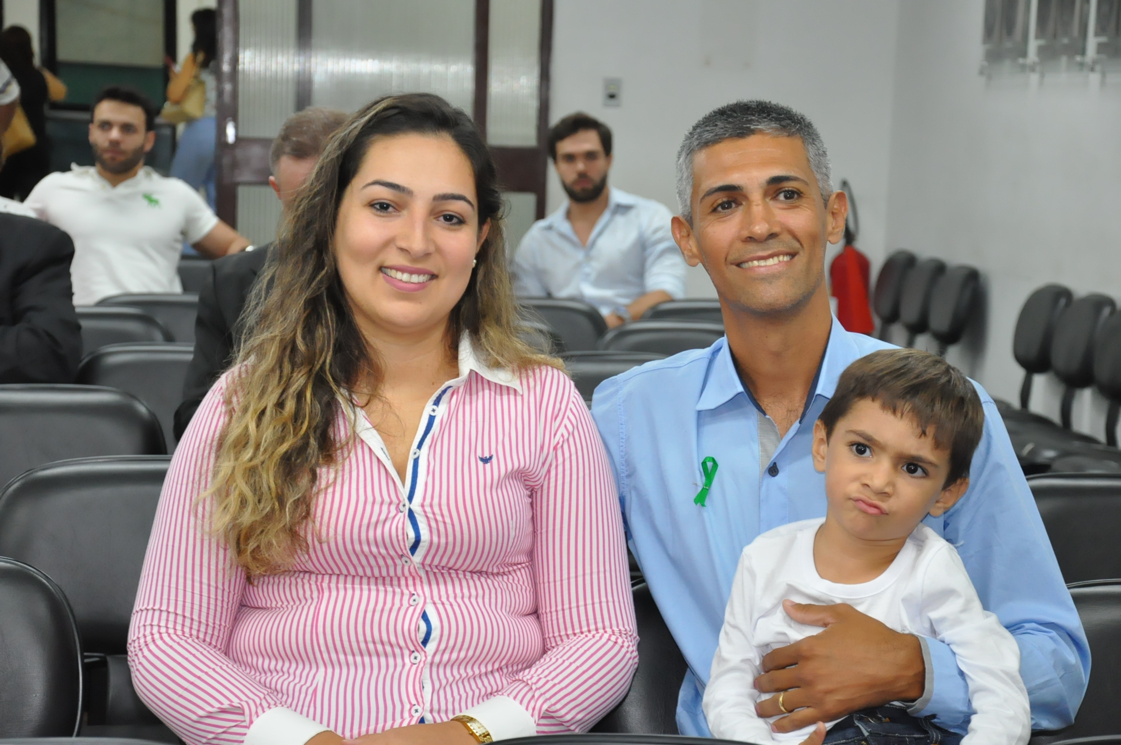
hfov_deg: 20.6
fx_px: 3079
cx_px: 560
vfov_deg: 13.8
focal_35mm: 99
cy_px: 372
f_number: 5.3
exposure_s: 1/60
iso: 2000
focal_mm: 66
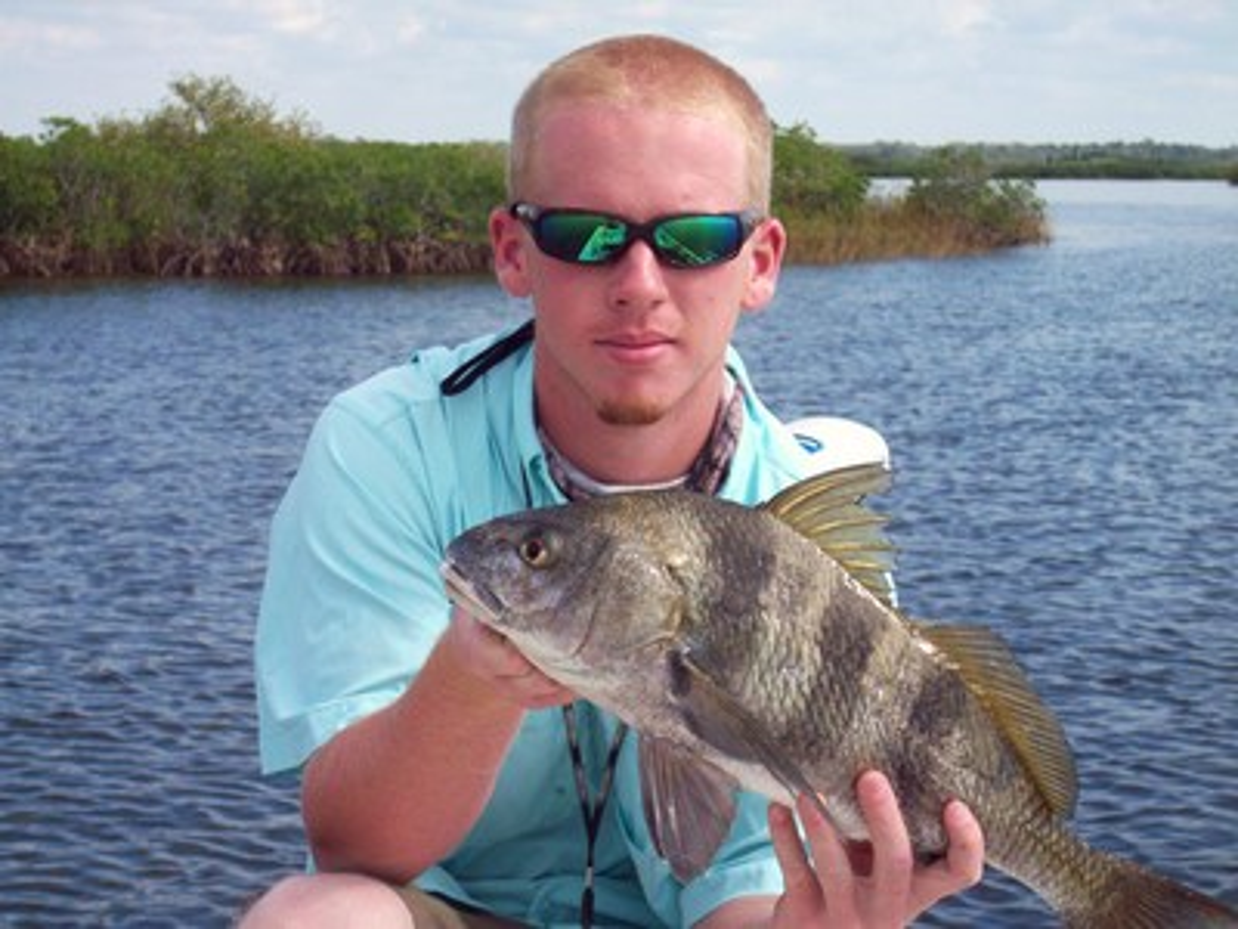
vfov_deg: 16.1
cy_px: 464
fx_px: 3290
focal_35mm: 92
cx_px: 619
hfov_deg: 21.3
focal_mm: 15.3
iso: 80
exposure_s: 1/632
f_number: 4.7
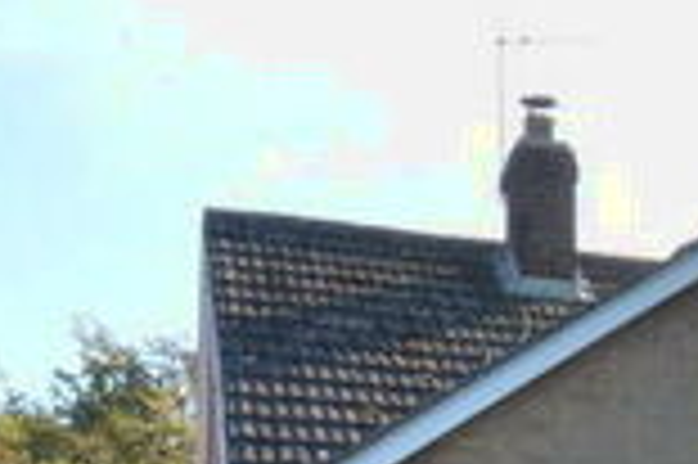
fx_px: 1709
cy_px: 784
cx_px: 968
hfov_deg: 20.5
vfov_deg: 14.0
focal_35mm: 88
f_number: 22
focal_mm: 13
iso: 320
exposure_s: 1/15
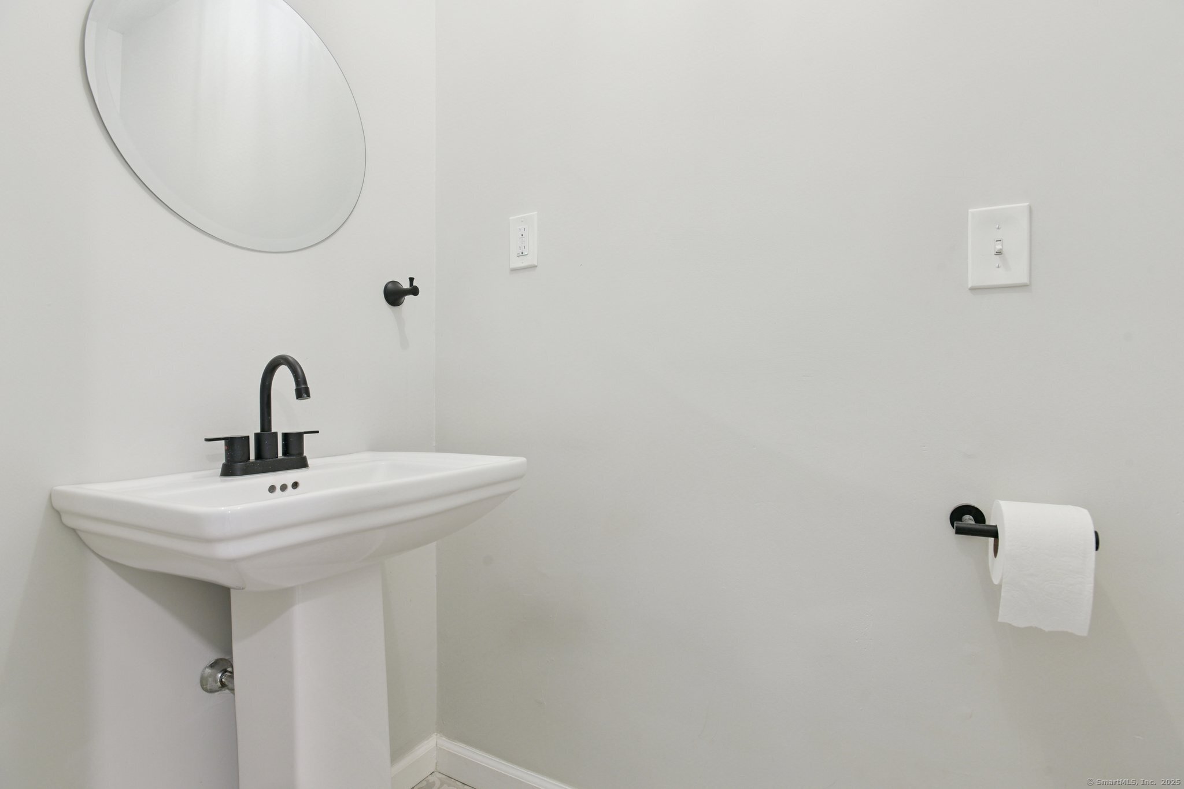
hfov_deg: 93.3
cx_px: 592
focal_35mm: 17
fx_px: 559
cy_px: 394
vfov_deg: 70.4
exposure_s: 1/4
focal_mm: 17
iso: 400
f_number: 11
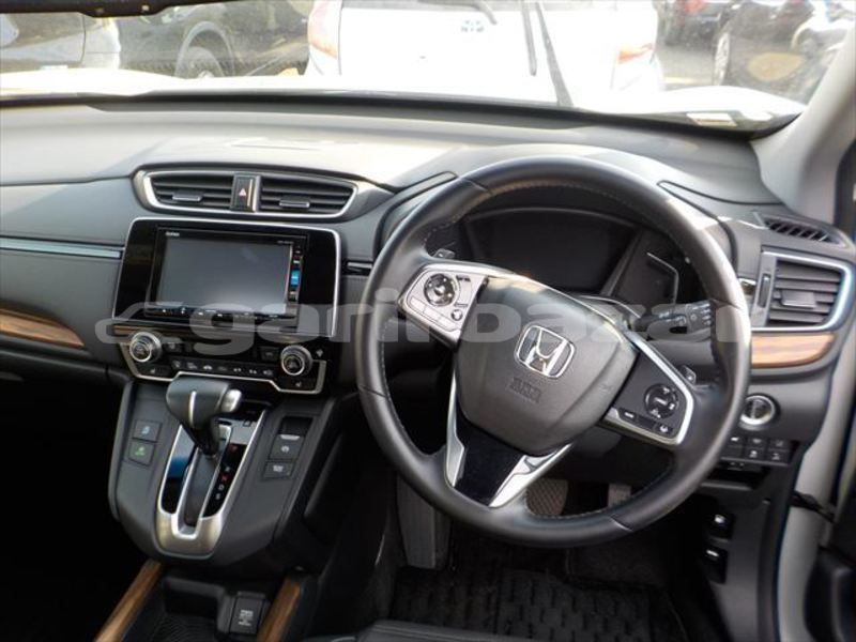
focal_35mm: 30
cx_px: 428
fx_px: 742
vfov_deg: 46.8
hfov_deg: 60.0
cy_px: 321
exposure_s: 1/40
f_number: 3.3
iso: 125
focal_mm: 4.1
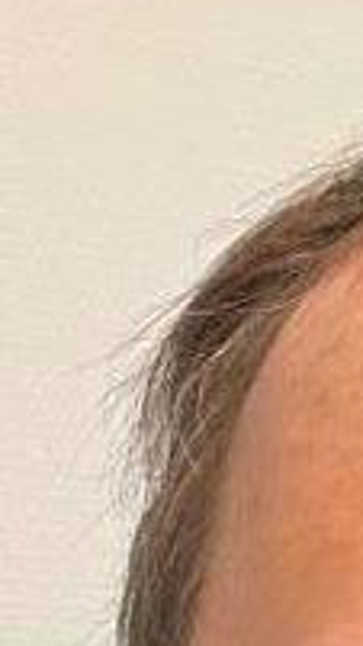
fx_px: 2054
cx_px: 757
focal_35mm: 120
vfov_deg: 15.8
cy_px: 1088
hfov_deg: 9.4
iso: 160
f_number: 2.2
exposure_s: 1/50
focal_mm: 2.71
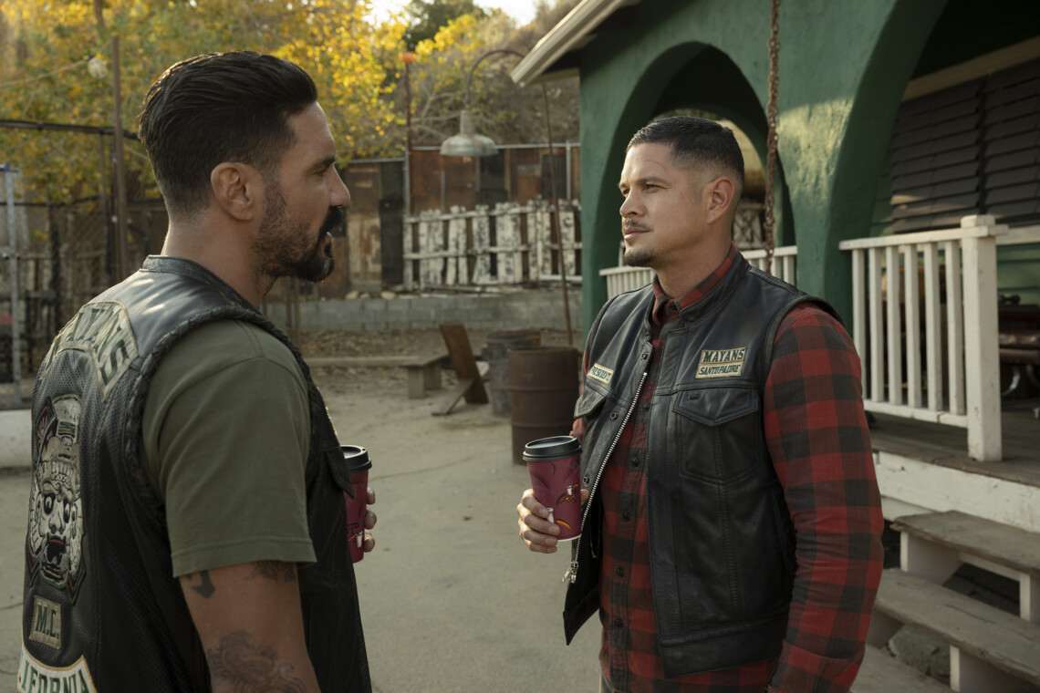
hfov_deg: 54.4
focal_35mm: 35
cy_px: 346
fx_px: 1011
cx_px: 520
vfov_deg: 37.9
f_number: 5.6
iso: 100
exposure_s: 1/100
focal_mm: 35
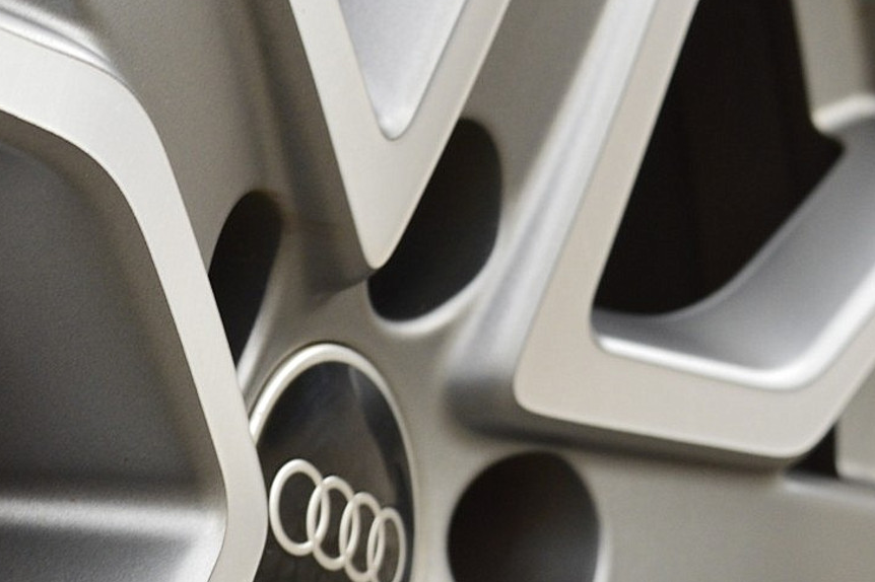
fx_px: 3085
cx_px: -31
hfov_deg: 15.8
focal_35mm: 127
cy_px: 369
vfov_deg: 10.8
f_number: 8
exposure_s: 1/60
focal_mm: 38
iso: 720
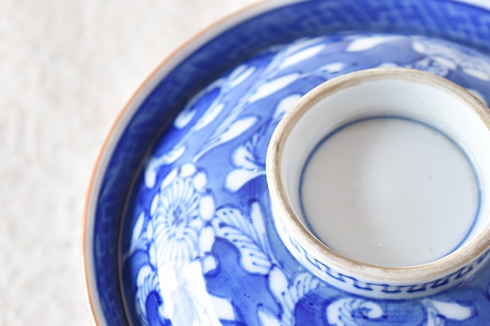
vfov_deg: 12.4
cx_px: 299
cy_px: 218
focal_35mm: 111
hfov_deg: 18.5
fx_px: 1506
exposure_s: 1/8
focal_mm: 55
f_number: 5.6
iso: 400
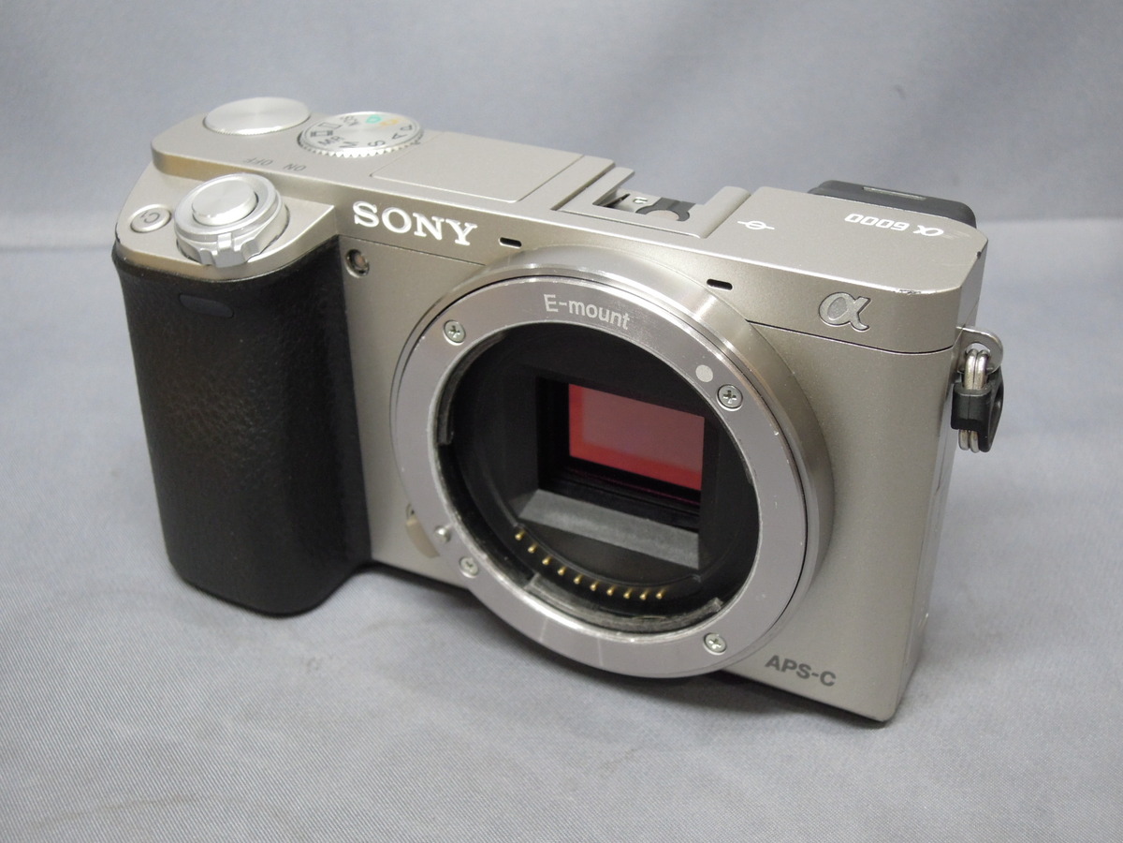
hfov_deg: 42.1
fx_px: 1460
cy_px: 422
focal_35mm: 45
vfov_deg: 32.2
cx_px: 562
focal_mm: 8.1
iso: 400
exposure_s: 1/50
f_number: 3.5
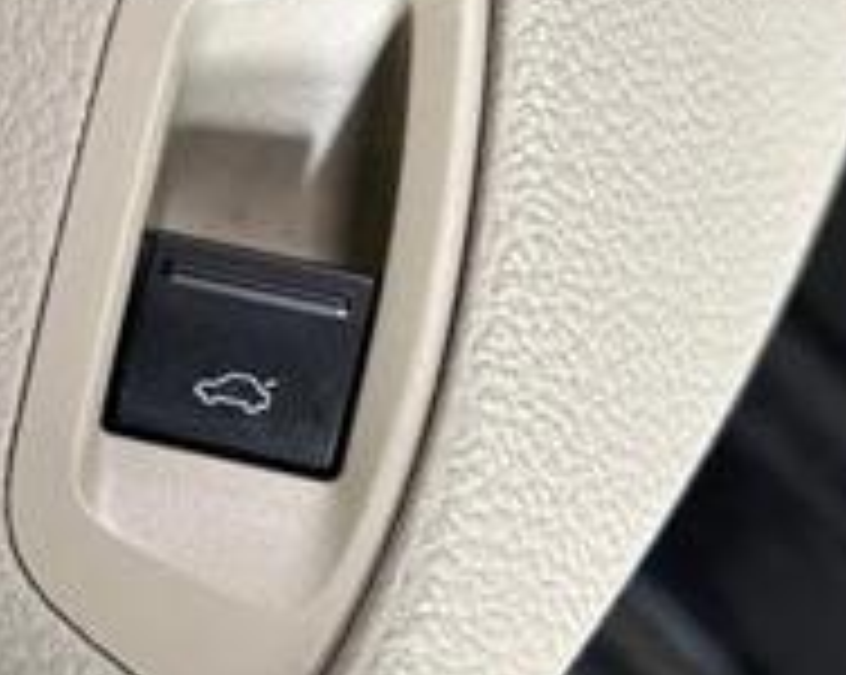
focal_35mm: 68
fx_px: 1701
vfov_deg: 22.4
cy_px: 423
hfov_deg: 27.1
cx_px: 104
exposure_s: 1/60
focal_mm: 5.7
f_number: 1.5
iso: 200
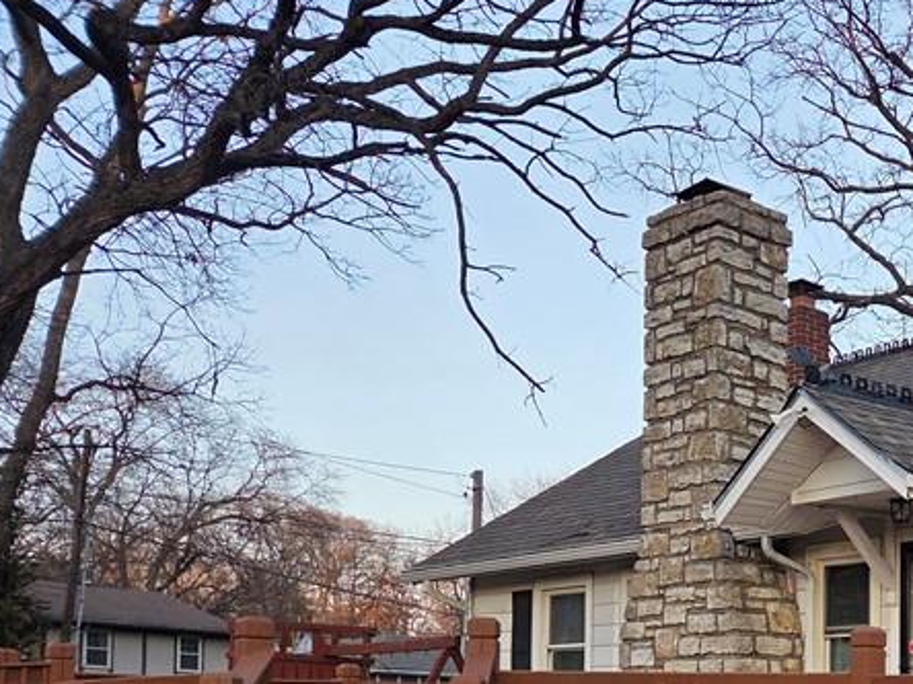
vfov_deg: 26.3
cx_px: 1038
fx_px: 1398
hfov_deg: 31.5
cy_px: 659
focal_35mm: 53
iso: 50
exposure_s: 1/359
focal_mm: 5.4
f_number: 1.8
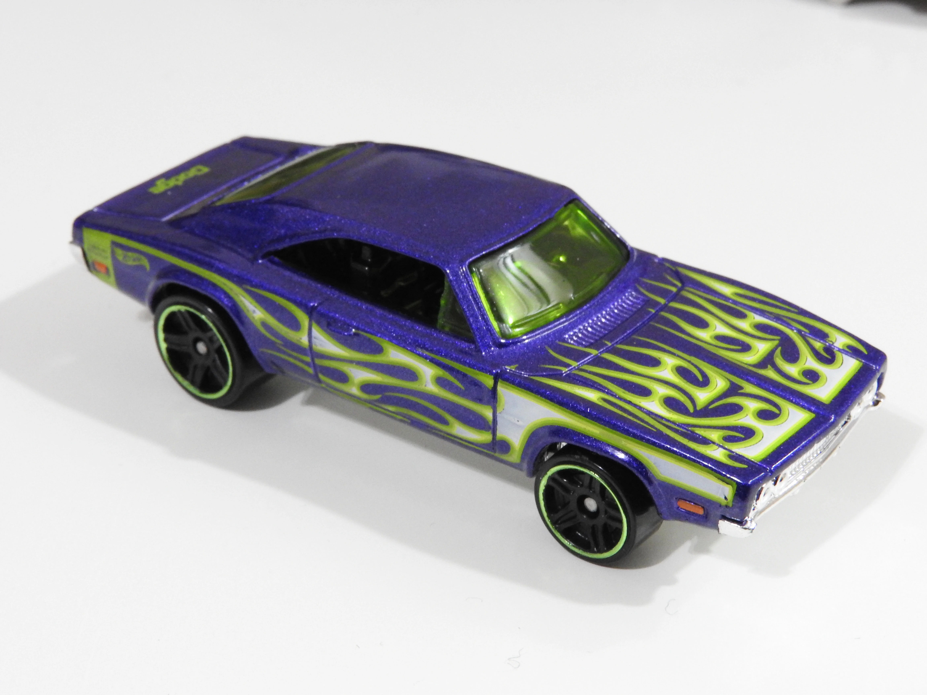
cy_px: 348
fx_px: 1875
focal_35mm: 70
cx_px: 464
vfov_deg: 21.0
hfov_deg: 27.8
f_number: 8
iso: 800
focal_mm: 12.5
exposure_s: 1/6
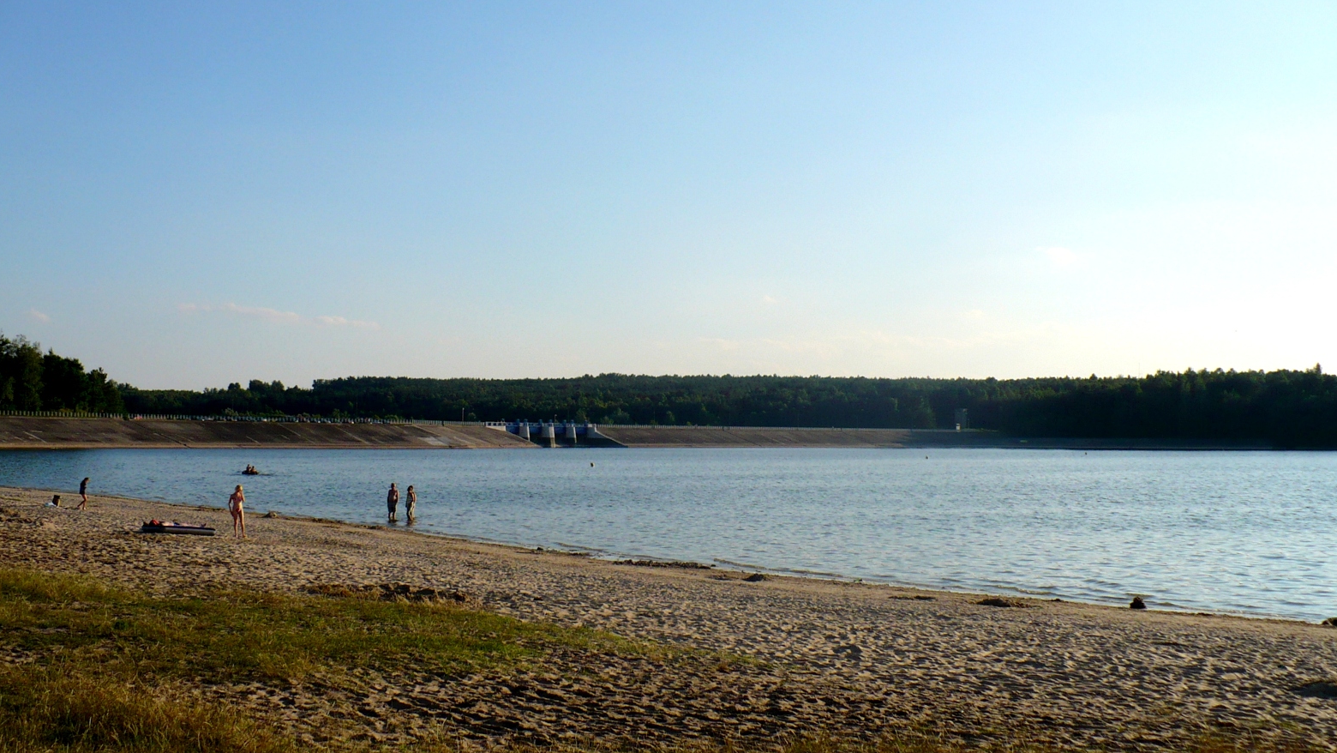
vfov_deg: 29.0
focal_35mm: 41
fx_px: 1454
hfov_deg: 49.4
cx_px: 664
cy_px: 370
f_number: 8
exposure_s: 1/250
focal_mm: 6.1
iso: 100
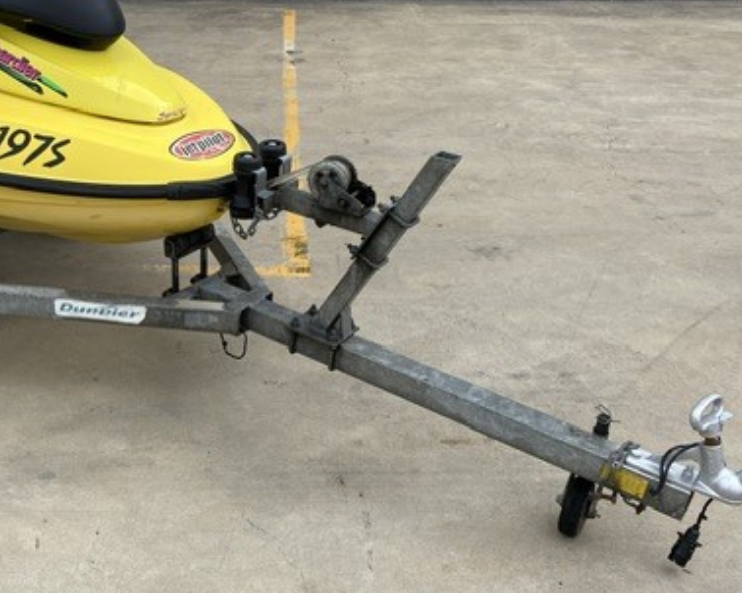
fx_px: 944
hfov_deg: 41.3
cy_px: 269
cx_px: 161
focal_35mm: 43
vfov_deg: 34.8
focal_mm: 4.25
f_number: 1.8
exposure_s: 1/1484
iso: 32
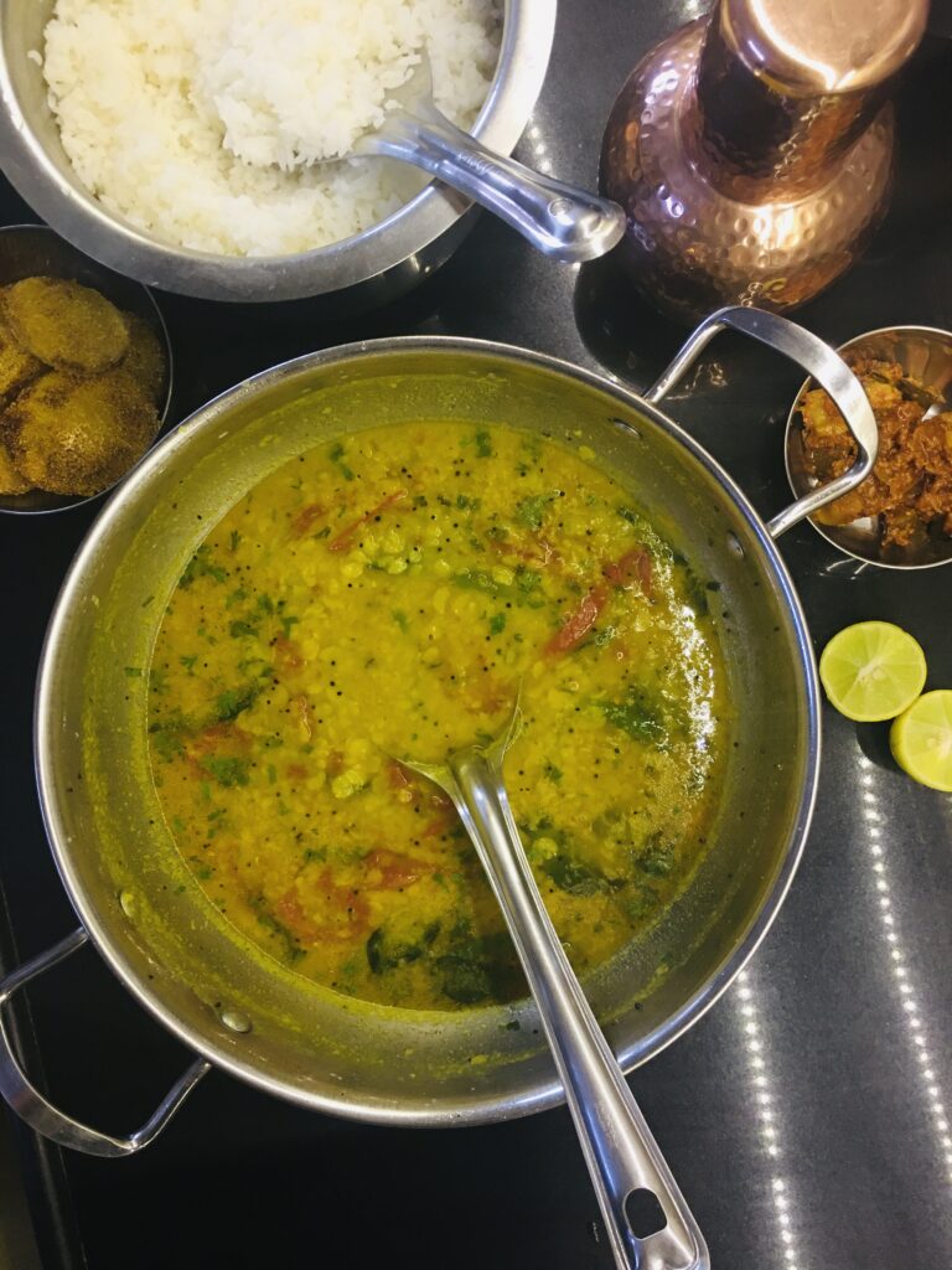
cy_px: 635
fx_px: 1063
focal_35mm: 29
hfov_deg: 48.2
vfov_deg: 61.7
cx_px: 476
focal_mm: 4.15
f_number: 2.2
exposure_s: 1/17
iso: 100
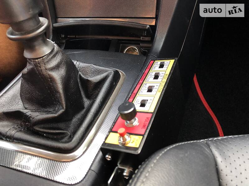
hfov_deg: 63.4
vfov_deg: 49.7
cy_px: 93
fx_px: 201
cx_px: 124
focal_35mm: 28
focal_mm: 4
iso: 25
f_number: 1.8
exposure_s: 1/30
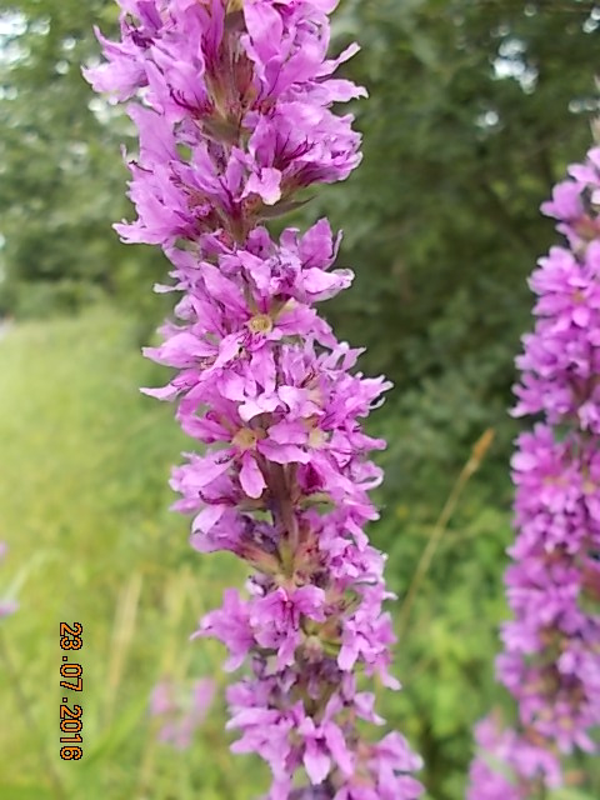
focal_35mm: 26
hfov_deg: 53.1
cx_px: 300
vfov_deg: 67.3
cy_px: 400
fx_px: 601
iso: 80
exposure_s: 1/80
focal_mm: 4.6
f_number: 3.2
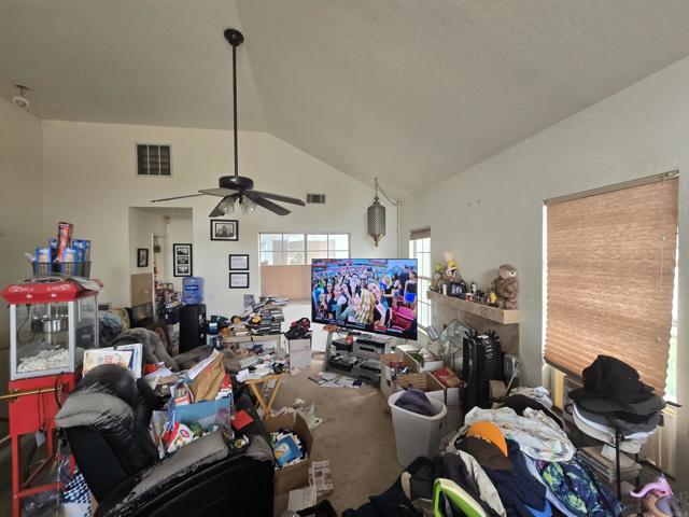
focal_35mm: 13
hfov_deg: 106.2
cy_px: 258
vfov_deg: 89.9
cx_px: 344
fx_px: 259
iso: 160
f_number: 2.2
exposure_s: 1/60
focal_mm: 2.2
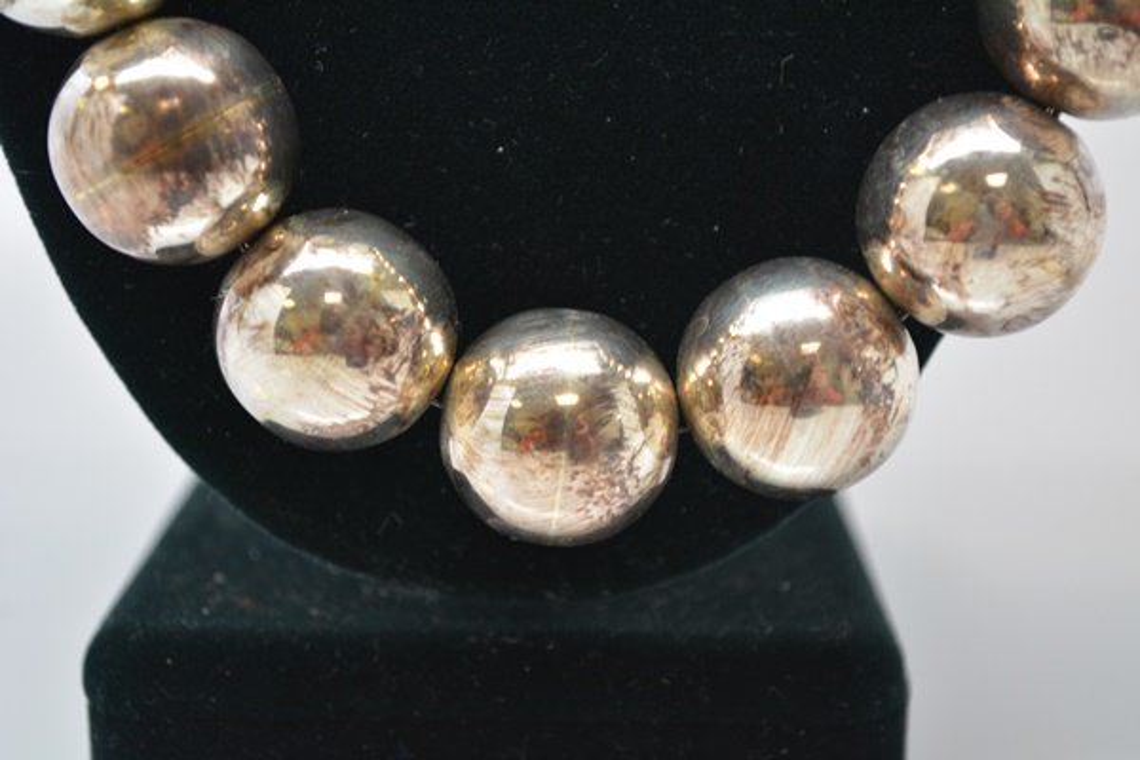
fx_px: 2612
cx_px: 570
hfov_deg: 24.6
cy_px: 380
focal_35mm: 82
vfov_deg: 16.6
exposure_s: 1/30
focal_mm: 55
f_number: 5.6
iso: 900
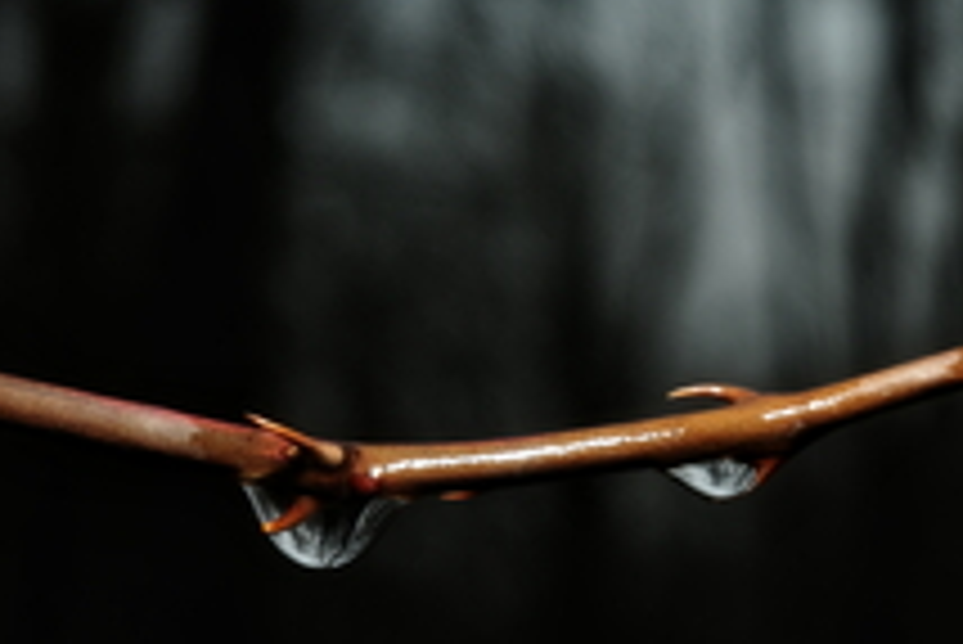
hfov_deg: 24.1
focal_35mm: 84
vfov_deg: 16.3
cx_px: 616
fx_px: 2248
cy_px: 392
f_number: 8
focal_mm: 26
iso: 100
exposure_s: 1/200
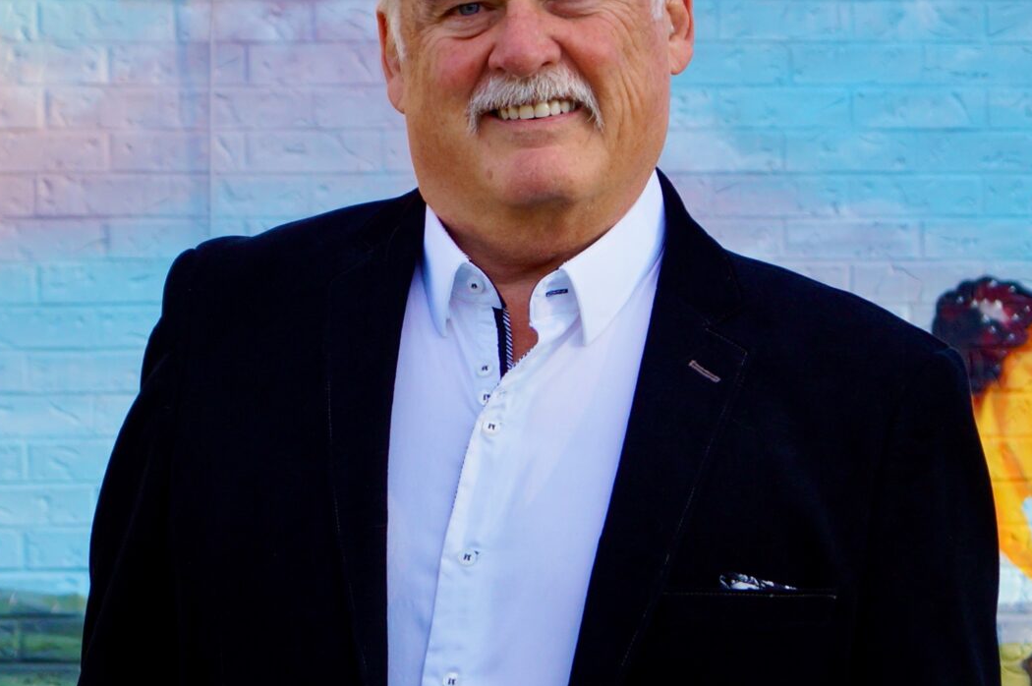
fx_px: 4322
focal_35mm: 151
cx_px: 143
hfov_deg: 13.5
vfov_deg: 9.1
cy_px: 264
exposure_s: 1/125
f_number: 7.1
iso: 100
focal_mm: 55
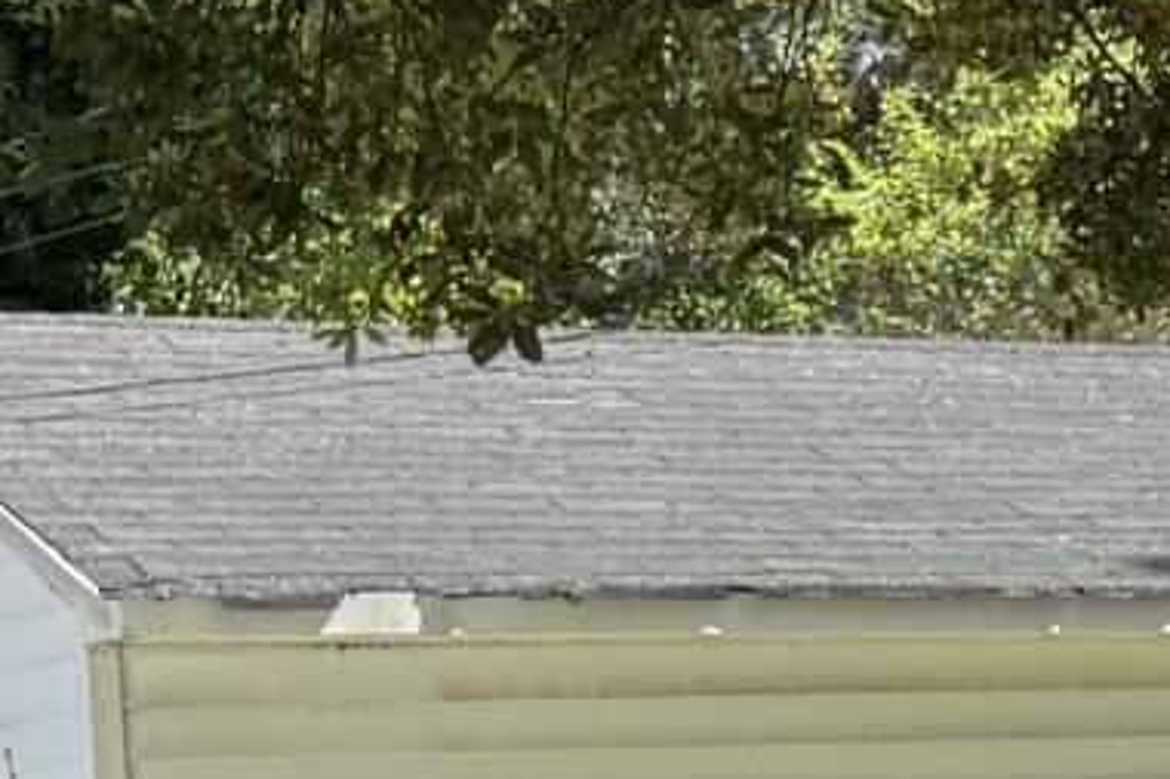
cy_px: 1059
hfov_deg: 9.0
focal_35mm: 197
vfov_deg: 6.9
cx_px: 3190
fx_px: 6399
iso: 100
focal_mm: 6.76
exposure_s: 1/1812
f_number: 1.78
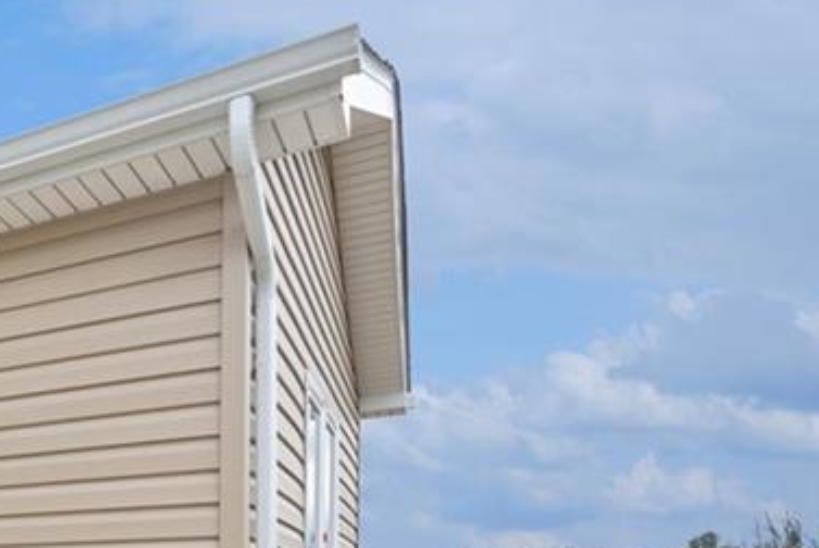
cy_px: 610
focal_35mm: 38
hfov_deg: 35.9
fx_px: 865
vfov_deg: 31.1
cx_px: -222
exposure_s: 1/10
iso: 50
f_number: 11
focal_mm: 14
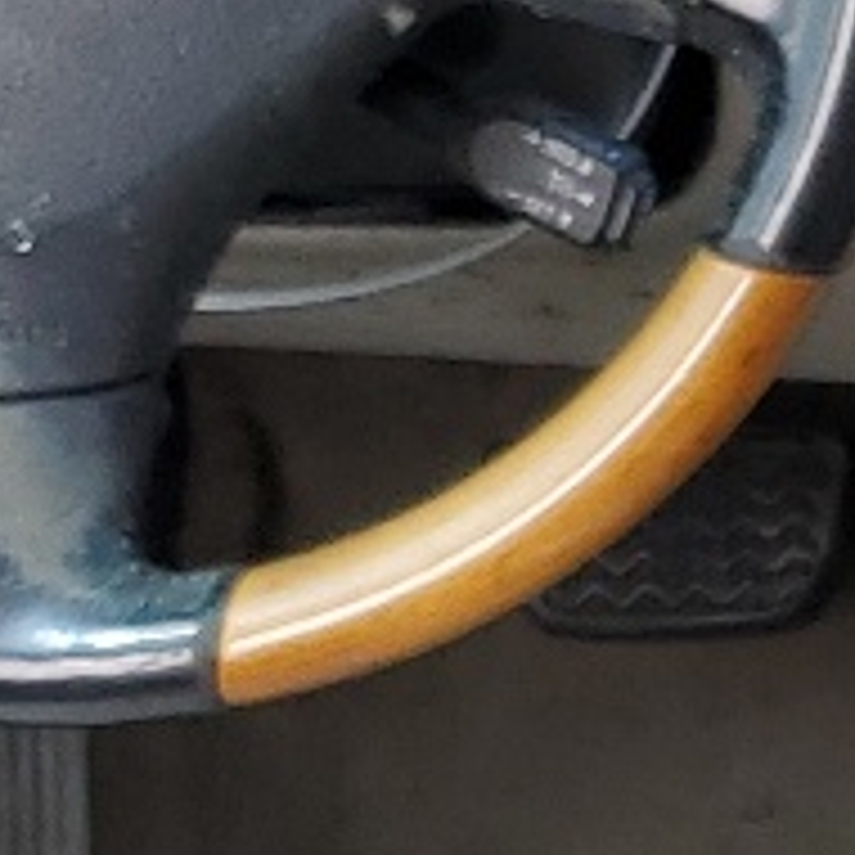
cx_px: 1868
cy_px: 1170
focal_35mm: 194
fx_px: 5421
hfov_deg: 8.4
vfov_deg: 8.9
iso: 50
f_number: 1.5
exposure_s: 1/217
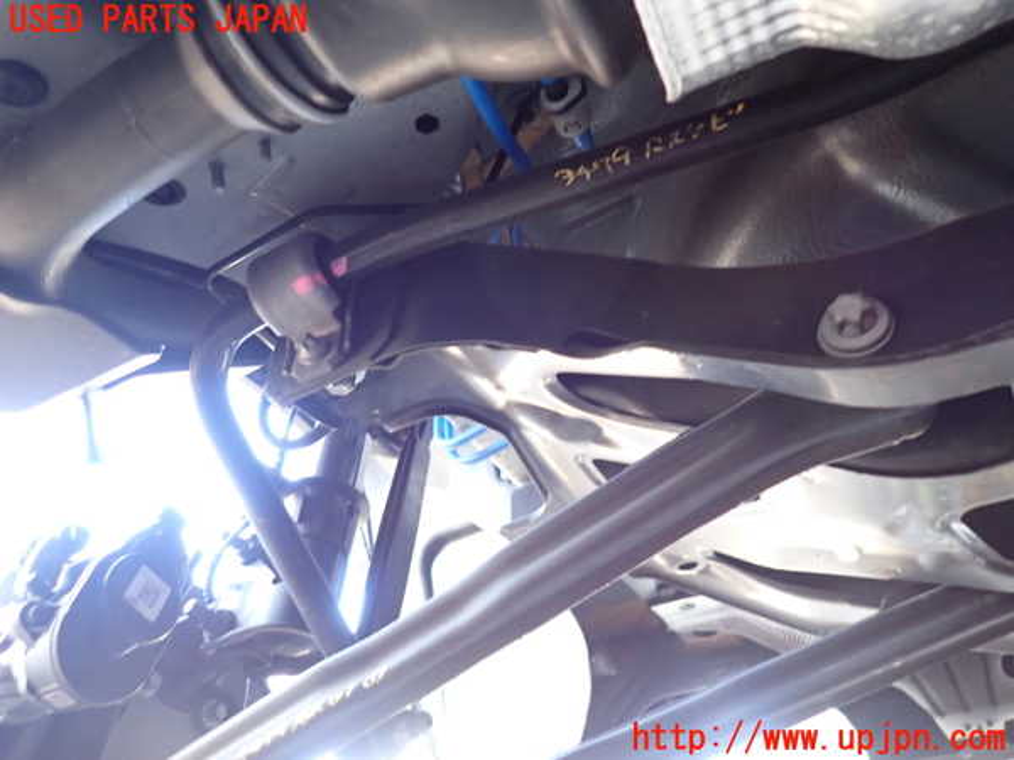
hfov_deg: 69.4
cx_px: 507
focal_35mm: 25
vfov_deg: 54.9
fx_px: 732
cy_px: 380
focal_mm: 4.5
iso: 250
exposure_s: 1/30
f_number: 2
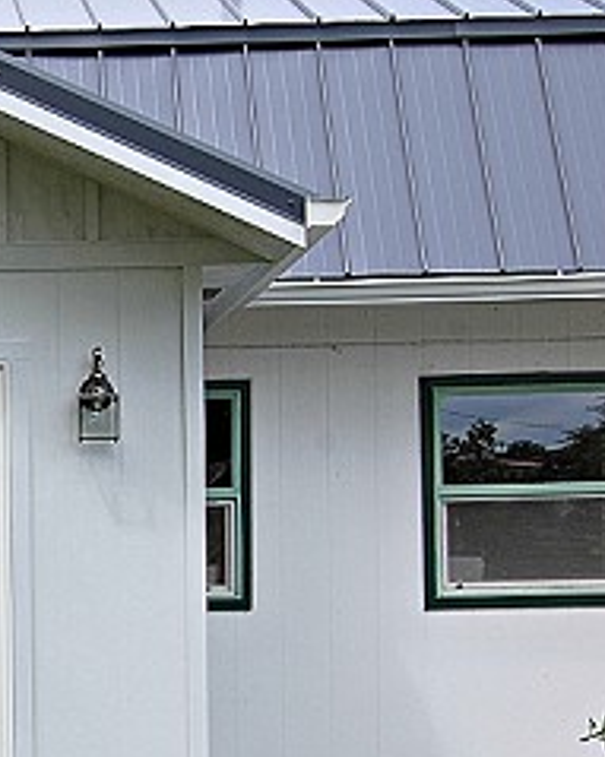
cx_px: -266
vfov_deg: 19.2
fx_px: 2217
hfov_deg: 14.6
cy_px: 588
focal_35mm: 99
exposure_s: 1/320
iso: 200
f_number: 9
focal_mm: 28
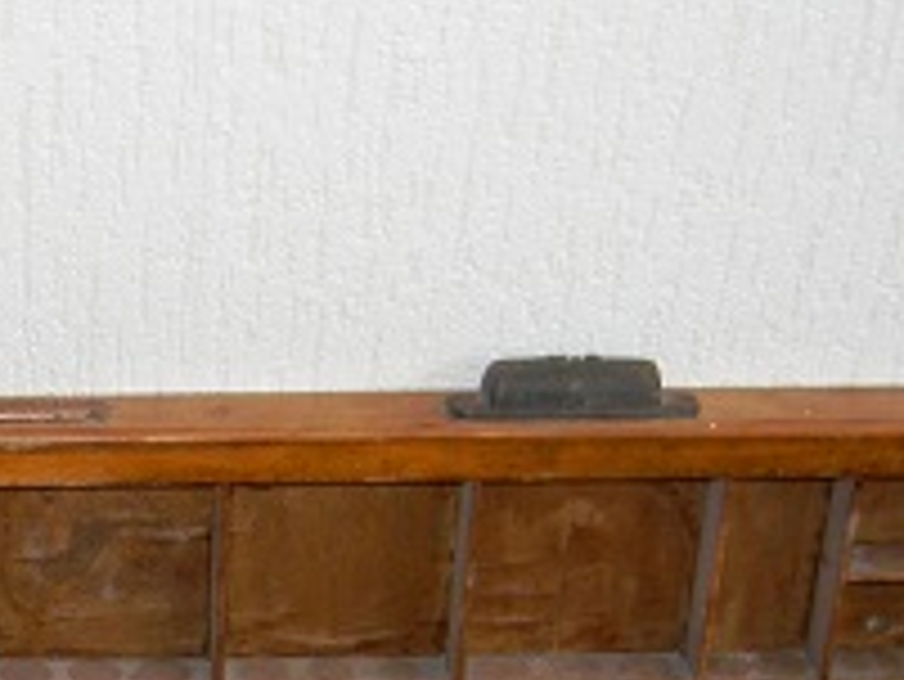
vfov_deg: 14.2
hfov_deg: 18.6
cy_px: 768
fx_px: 2665
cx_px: -49
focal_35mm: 102
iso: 200
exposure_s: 1/30
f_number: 3.8
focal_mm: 7.3
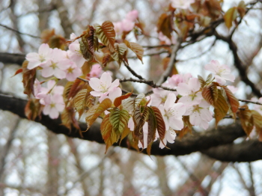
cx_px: 131
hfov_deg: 11.5
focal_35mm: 172
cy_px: 98
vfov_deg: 8.6
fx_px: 1301
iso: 50
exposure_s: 1/102
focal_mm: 28.7
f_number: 3.5
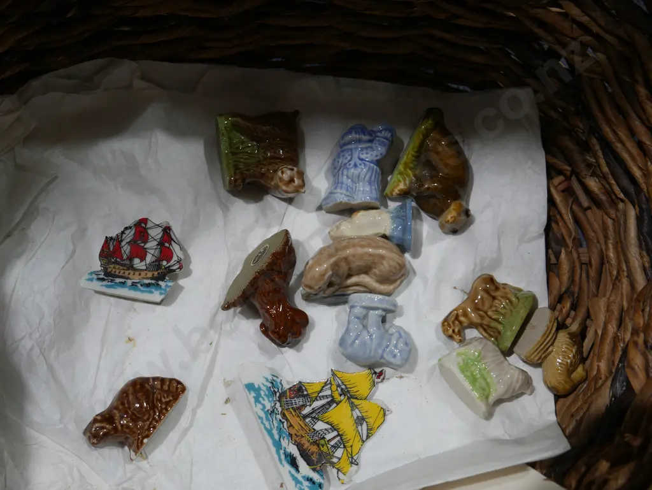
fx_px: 754
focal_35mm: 40
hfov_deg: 46.8
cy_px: 245
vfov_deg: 36.0
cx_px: 326
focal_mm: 20
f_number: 4.4
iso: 200
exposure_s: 1/60
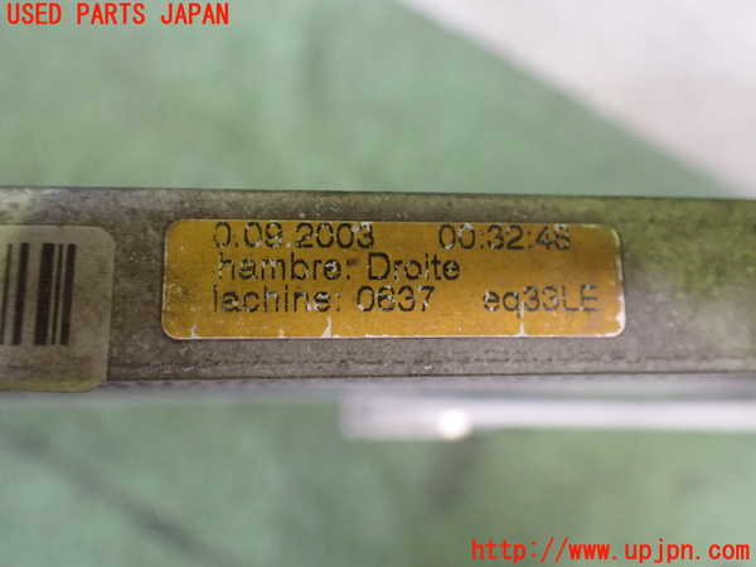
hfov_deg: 60.0
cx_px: 378
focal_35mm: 30
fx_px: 655
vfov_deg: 46.8
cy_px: 284
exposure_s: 1/60
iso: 800
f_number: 2.3
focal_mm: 5.4
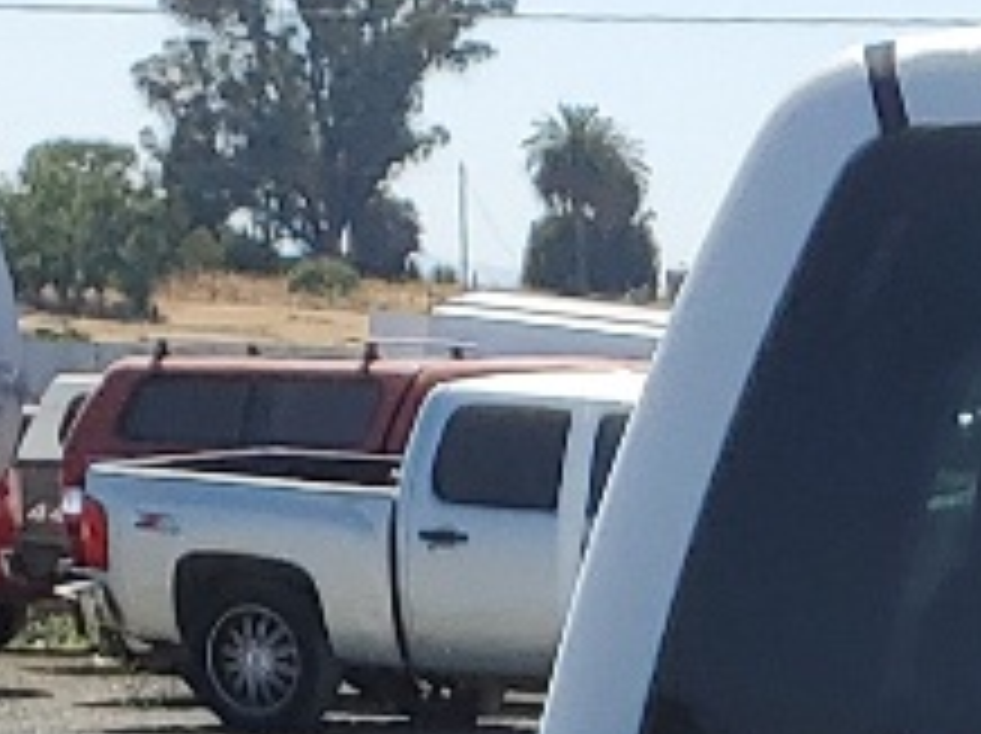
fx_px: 5407
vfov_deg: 7.1
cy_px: 1990
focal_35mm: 191
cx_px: 1836
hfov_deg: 9.8
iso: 50
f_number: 1.5
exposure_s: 1/5000
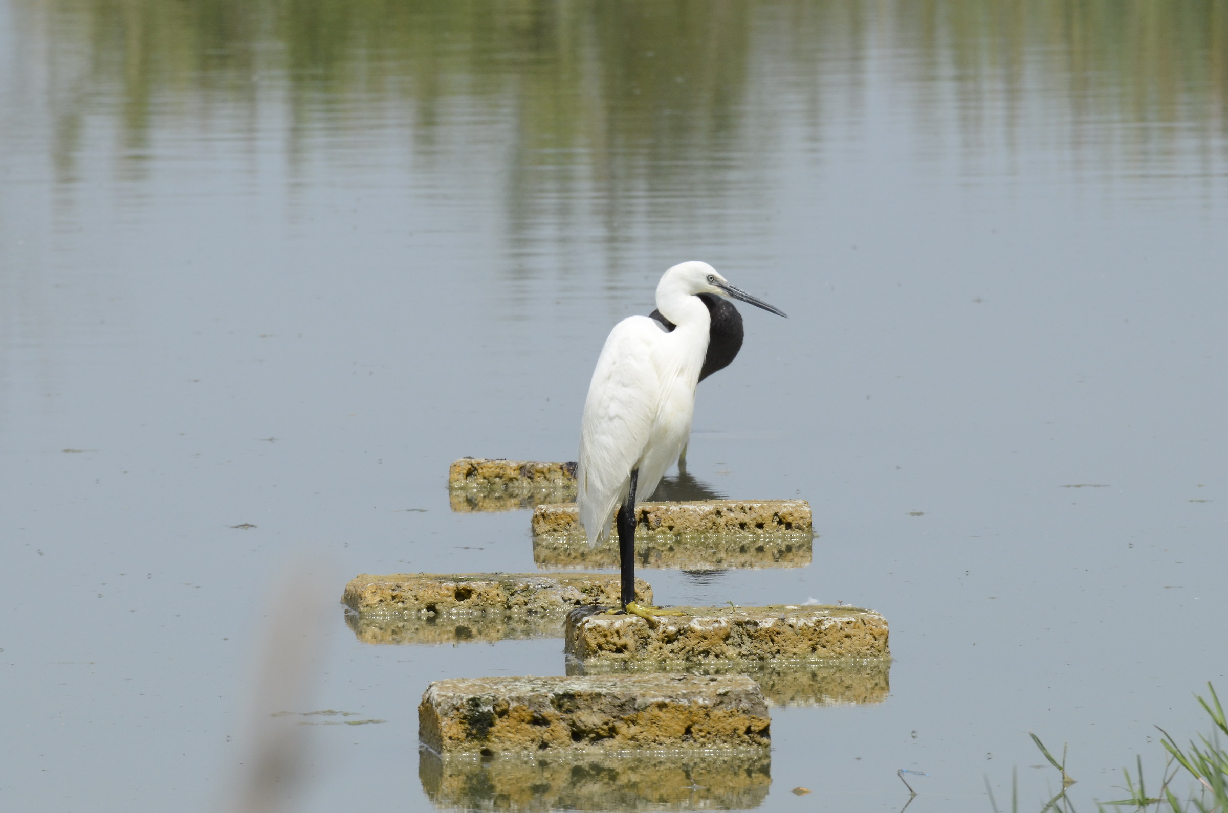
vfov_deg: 2.3
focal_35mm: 600
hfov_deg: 3.4
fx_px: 20426
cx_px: 614
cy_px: 406
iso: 800
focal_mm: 400
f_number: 14
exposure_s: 1/640
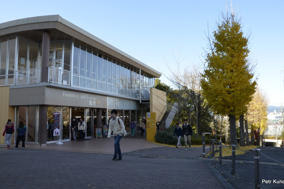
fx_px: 221
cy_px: 92
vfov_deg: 46.4
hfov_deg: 65.5
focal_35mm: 28
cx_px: 146
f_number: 7.1
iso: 200
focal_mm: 18
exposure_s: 1/200
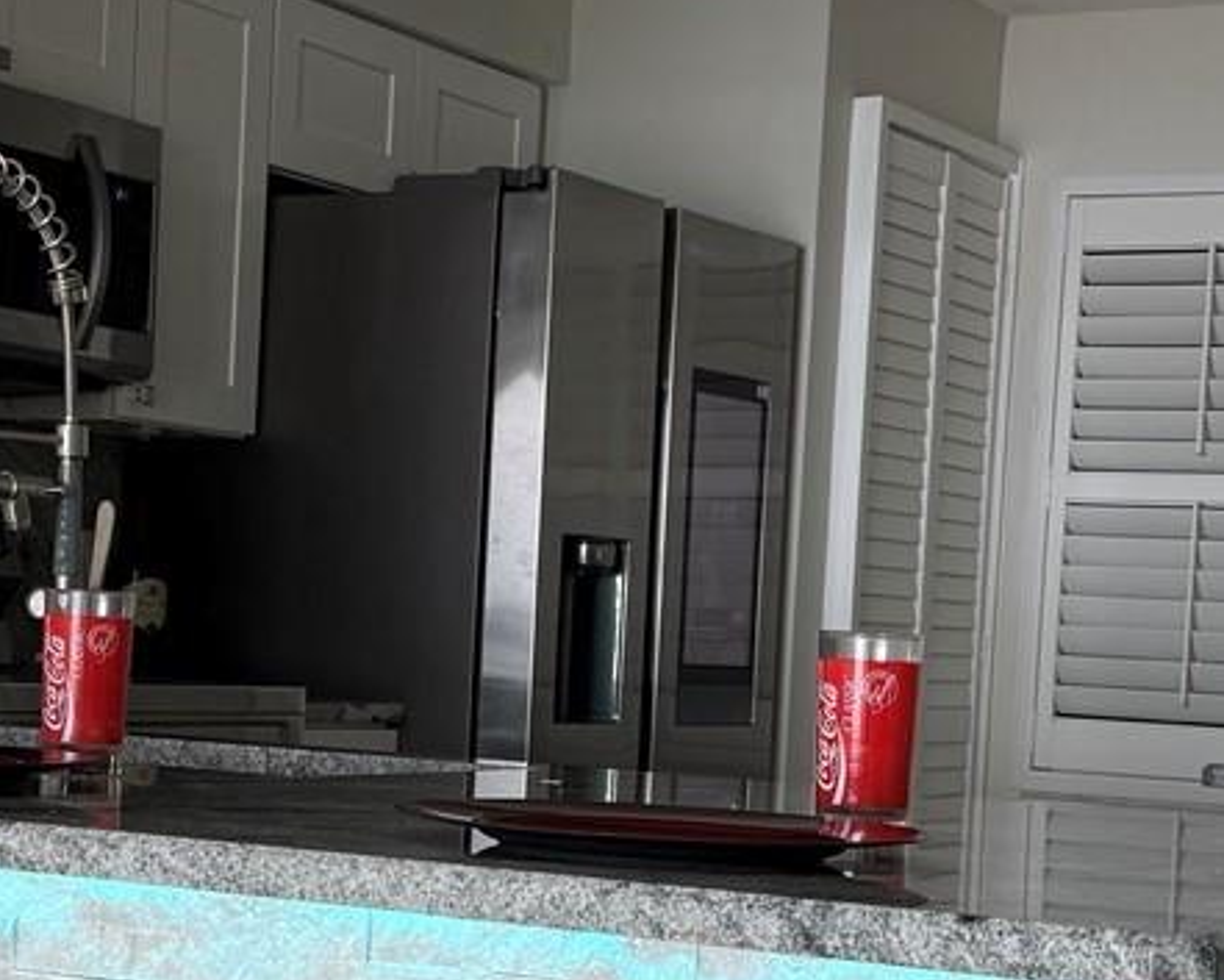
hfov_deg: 22.4
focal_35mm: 85
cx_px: 461
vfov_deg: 18.0
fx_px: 3080
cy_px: 719
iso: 64
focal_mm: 6.76
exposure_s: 1/167
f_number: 1.78
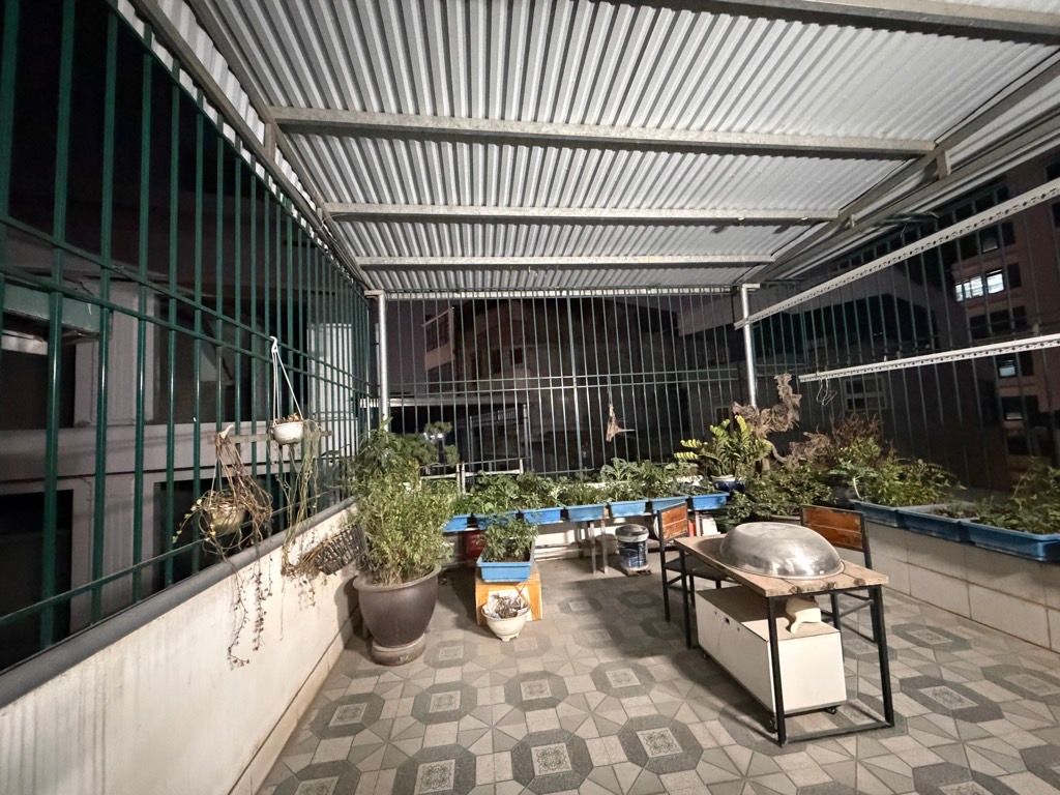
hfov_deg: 102.1
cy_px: 398
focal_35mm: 14
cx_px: 530
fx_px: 429
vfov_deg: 85.7
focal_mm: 2.22
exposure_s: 1/30
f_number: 2.2
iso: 2000
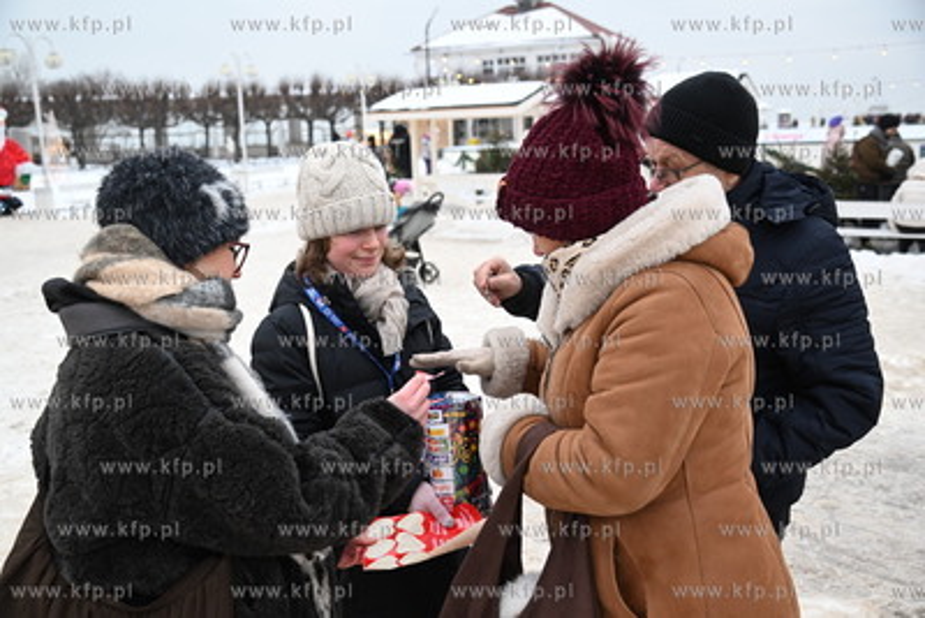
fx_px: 977
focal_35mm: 38
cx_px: 462
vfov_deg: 35.1
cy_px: 309
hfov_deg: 50.7
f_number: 4
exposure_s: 1/160
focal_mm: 38
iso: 500
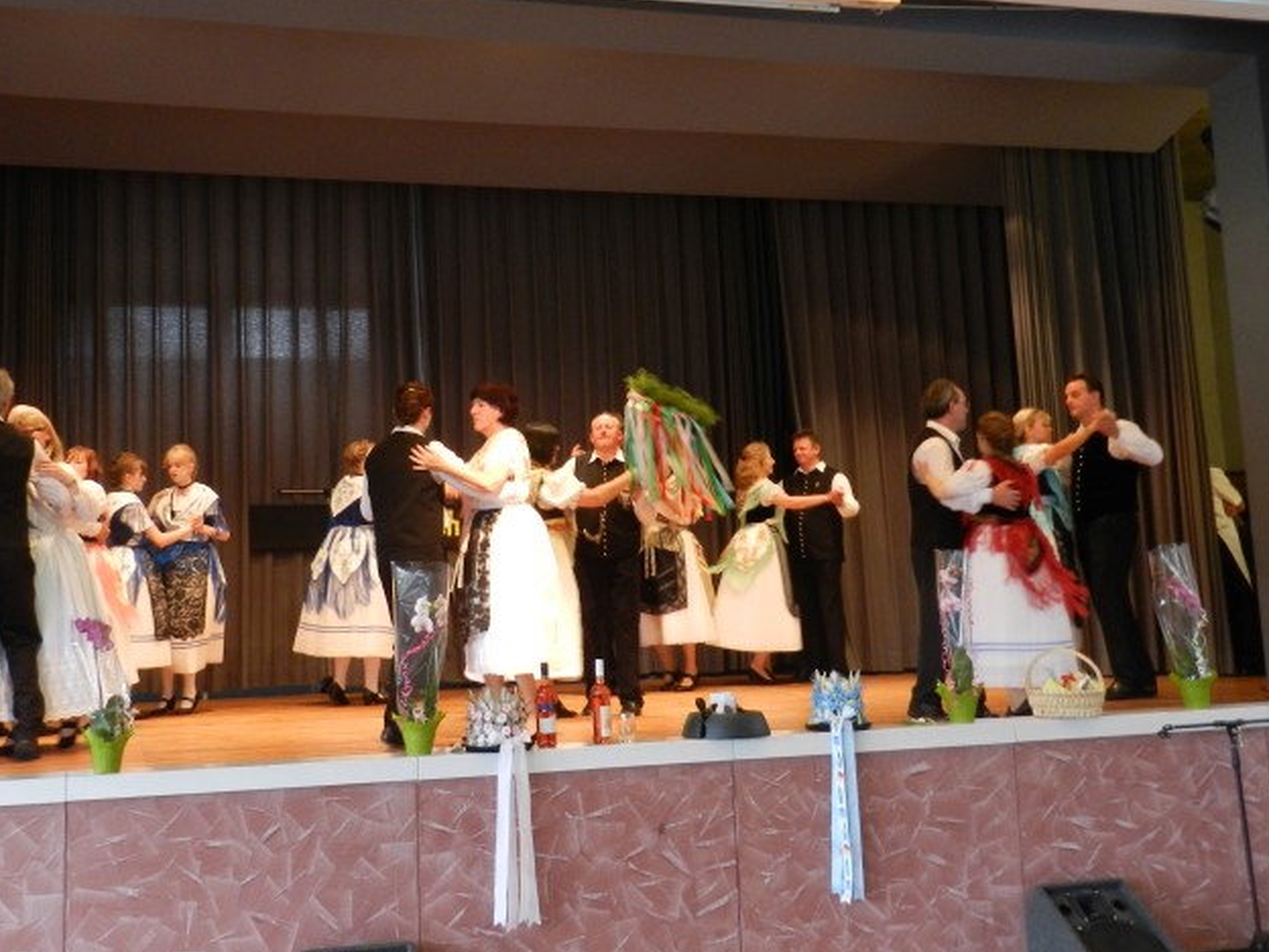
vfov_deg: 35.0
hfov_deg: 45.5
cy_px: 372
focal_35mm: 41
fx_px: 1503
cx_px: 500
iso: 400
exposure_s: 1/30
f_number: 3.7
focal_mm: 5.6
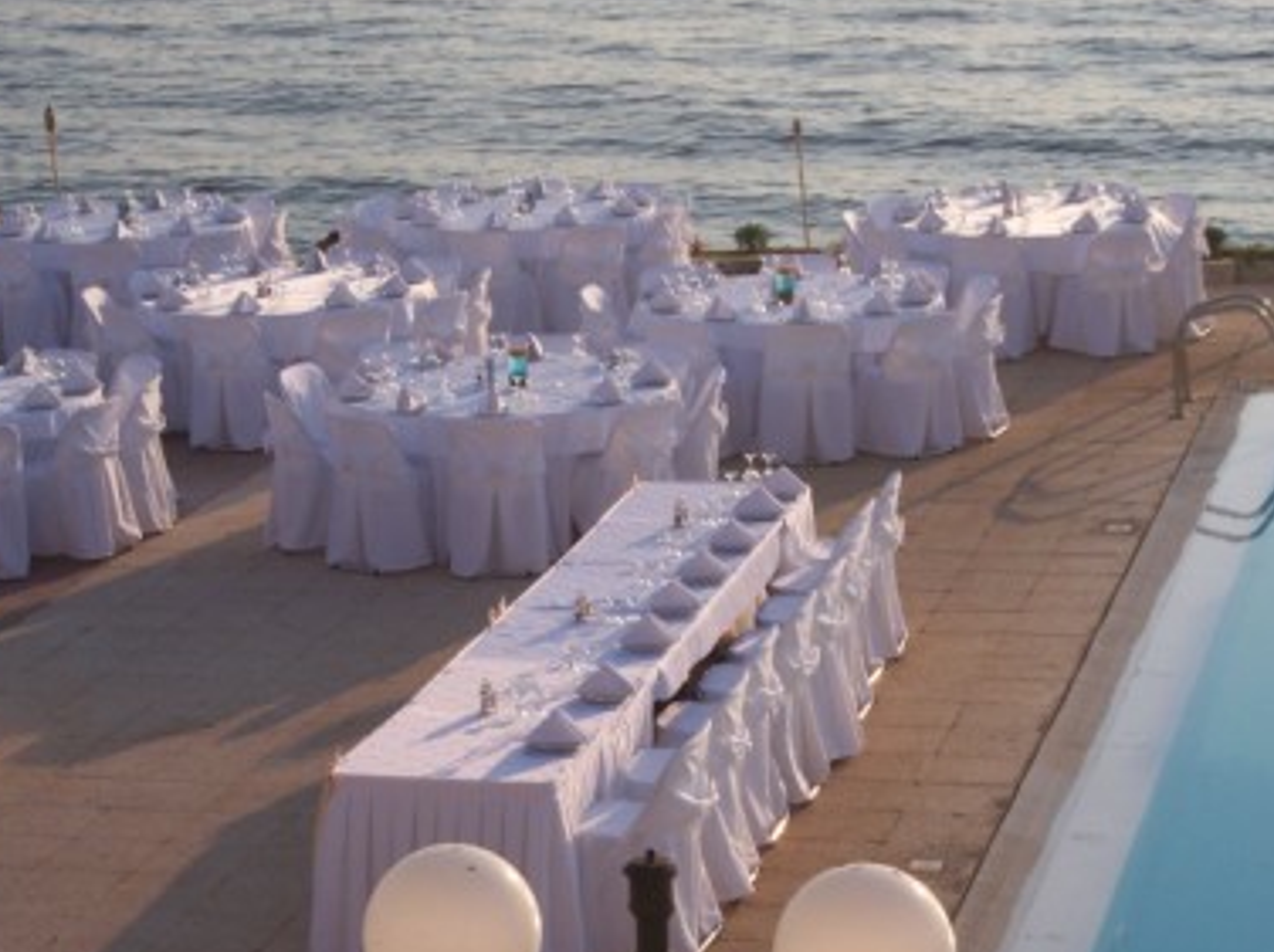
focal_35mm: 106
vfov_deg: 13.9
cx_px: 654
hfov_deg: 18.6
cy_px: 459
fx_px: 3896
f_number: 6.7
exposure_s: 1/500
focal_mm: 18.7
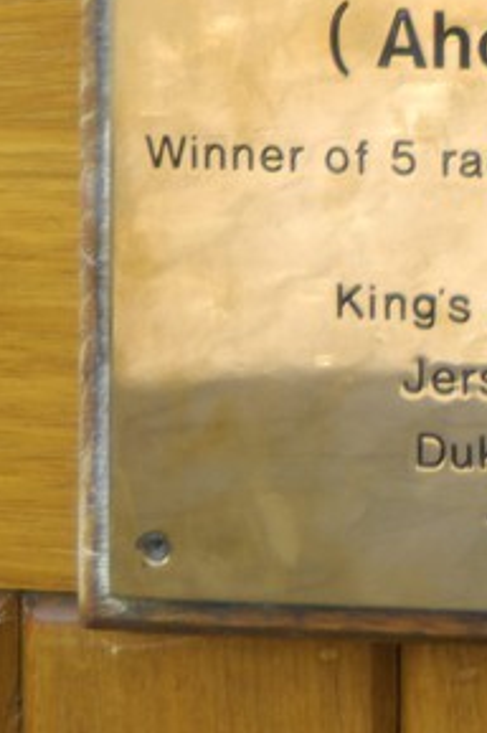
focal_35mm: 166
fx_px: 3376
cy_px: -1050
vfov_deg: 10.6
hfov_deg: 7.8
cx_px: 1083
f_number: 4
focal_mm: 20
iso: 100
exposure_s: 1/60
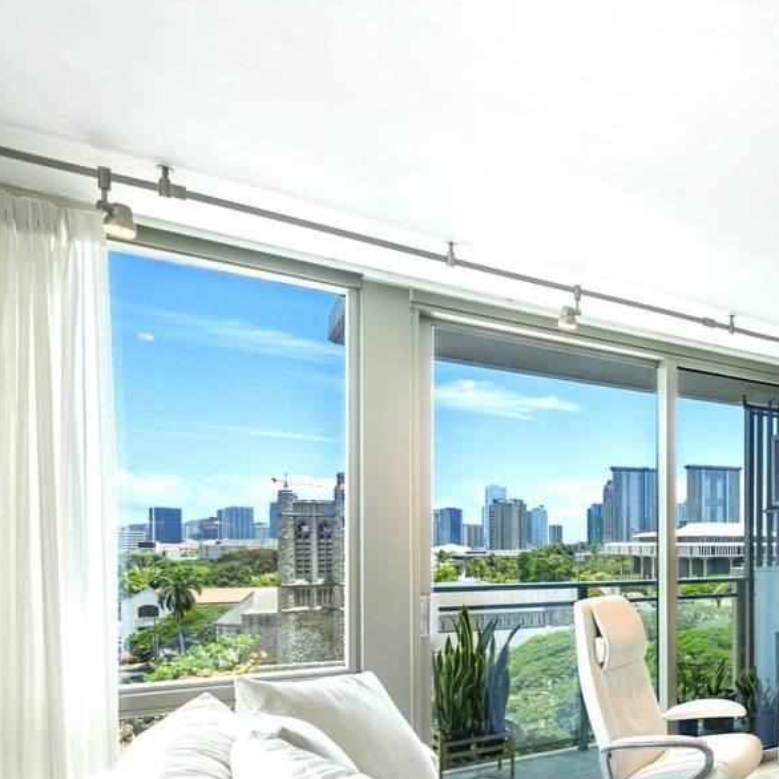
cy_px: 538
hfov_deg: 45.9
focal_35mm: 27
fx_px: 687
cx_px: 834
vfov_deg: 57.4
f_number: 4
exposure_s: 1/1000
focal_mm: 7
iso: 200
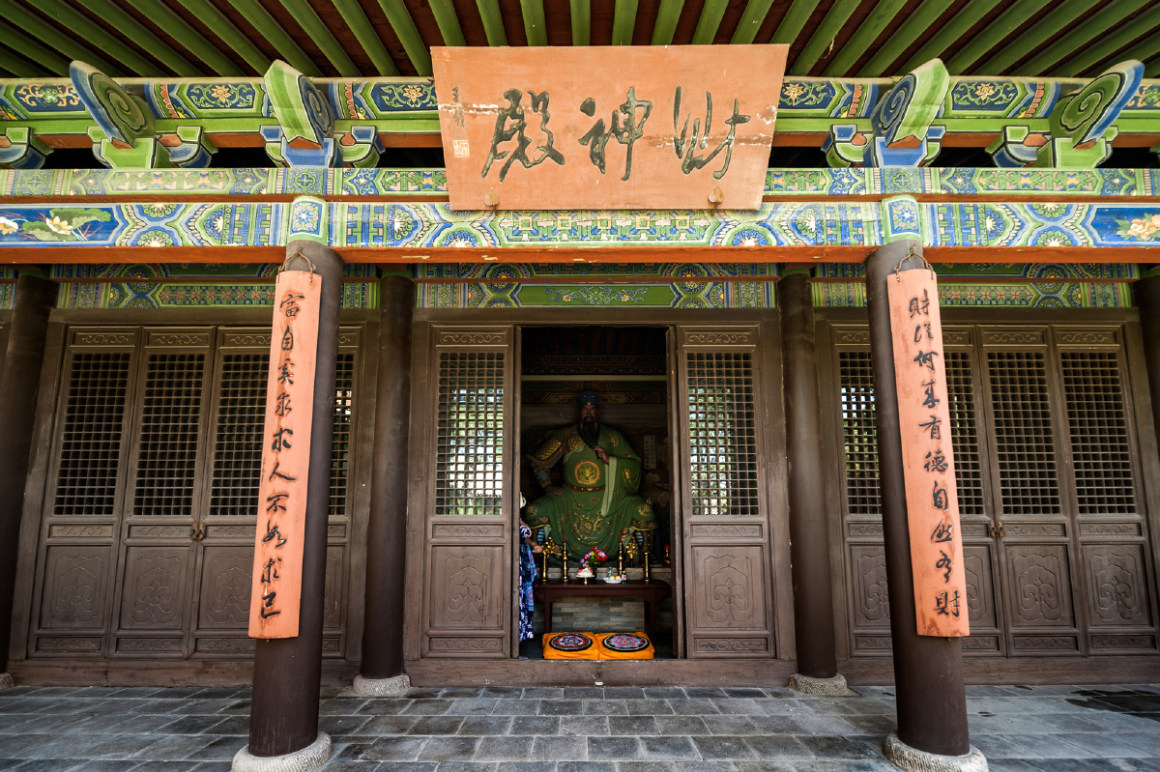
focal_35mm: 13
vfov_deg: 85.4
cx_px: 580
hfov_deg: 108.3
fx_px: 419
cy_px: 386
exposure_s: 1/20
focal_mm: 13
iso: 200
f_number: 5.6
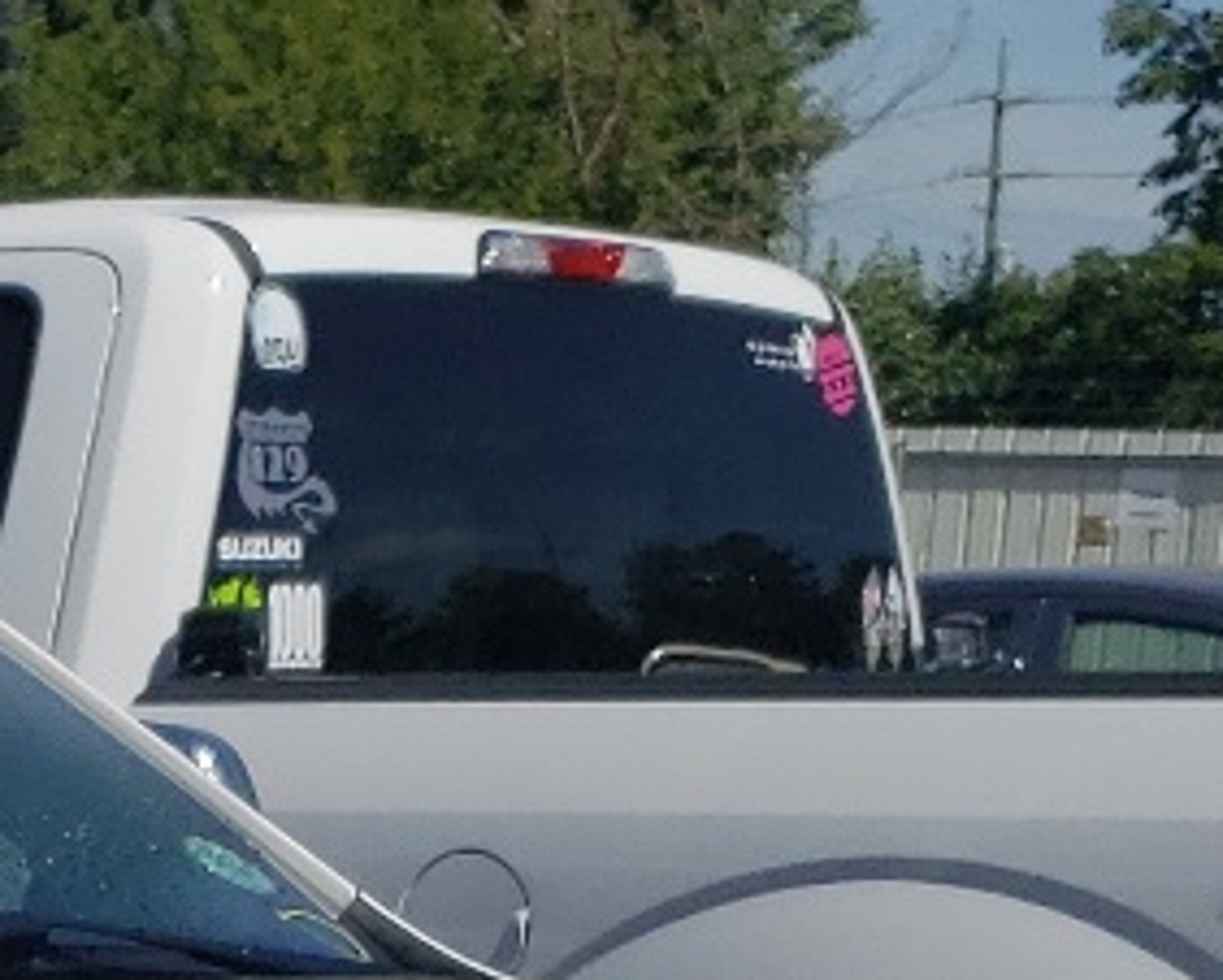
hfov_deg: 12.6
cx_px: -681
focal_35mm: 144
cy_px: 2120
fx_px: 5216
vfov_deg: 9.8
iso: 50
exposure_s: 1/10000
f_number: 1.5
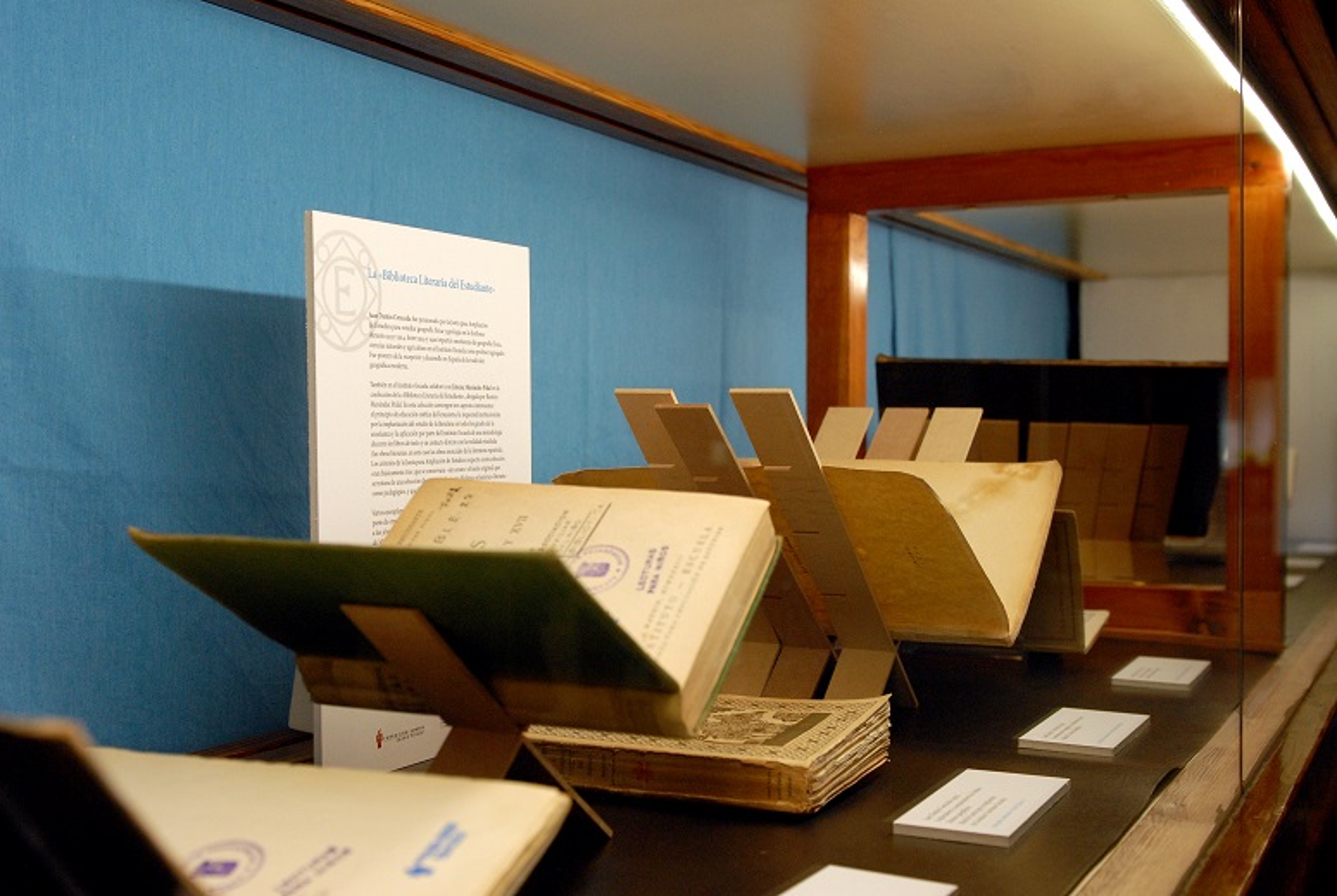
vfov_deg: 30.9
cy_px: 448
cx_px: 668
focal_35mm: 44
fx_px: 1618
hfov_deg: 44.9
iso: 640
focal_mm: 29
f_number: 5
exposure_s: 1/60
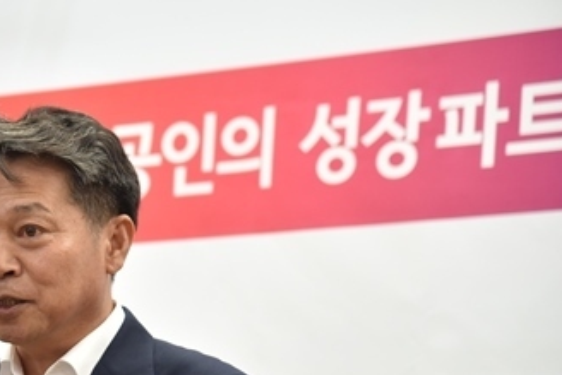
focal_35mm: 234
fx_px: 3654
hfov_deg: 8.8
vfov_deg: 5.9
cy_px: 299
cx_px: 24
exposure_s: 1/200
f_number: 4
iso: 640
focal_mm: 120
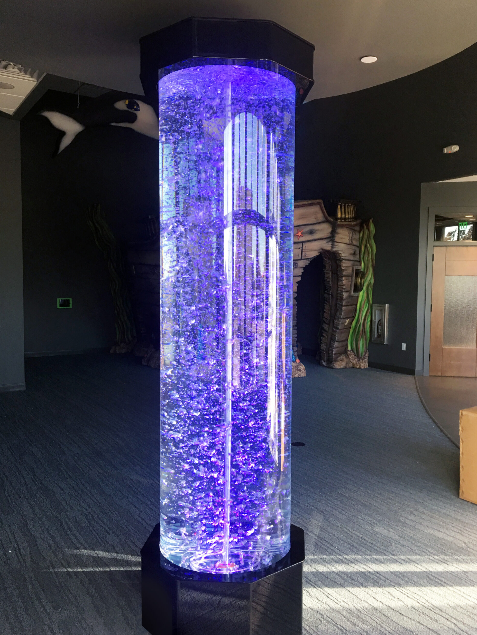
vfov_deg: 60.0
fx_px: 551
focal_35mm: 30
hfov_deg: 46.8
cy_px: 323
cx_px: 246
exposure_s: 1/15
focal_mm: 4.15
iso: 32
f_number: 2.2
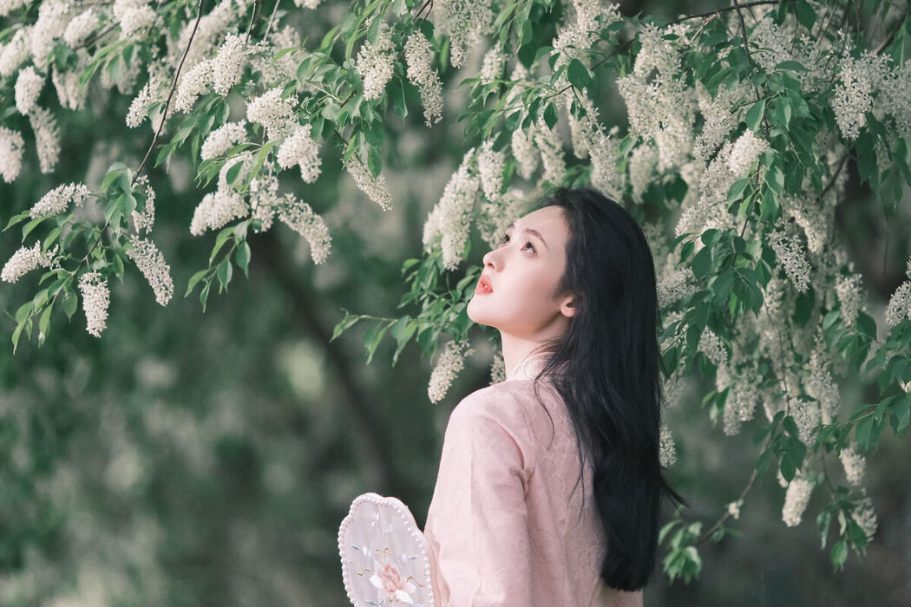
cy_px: 304
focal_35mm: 203
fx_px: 5137
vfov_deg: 6.8
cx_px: 456
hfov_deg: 10.1
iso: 8000
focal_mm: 135
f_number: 2
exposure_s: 1/30000
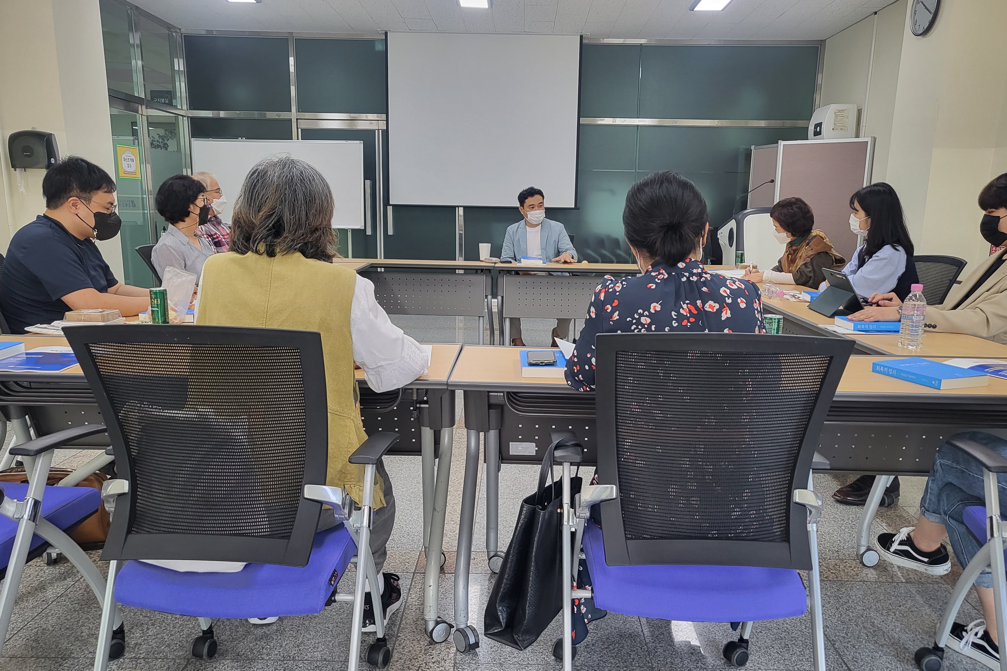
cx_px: 505
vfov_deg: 46.3
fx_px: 783
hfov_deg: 65.5
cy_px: 378
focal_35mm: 28
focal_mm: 4.25
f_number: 1.8
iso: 160
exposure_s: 1/120
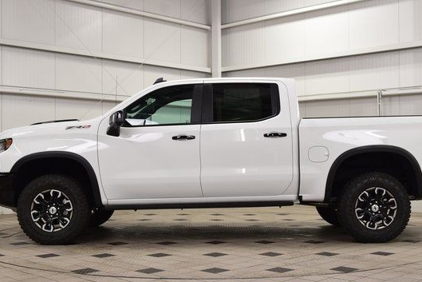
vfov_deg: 25.7
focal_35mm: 53
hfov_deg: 37.8
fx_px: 617
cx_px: 223
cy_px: 159
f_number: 7.1
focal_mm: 29
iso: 500
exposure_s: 1/30
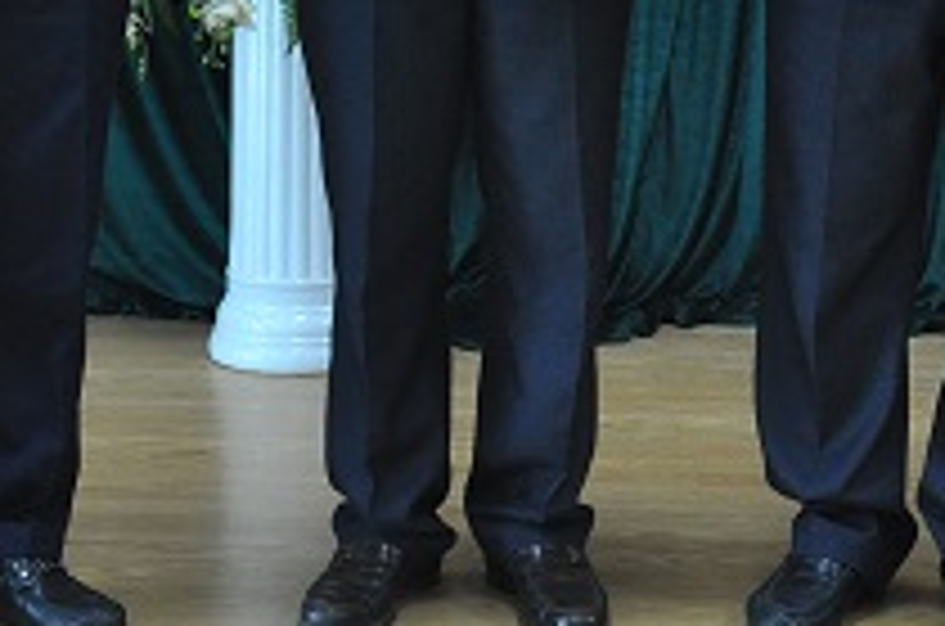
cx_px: 468
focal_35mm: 140
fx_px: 3667
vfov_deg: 9.5
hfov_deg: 14.7
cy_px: -252
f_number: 4
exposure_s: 1/50
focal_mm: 28
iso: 1000
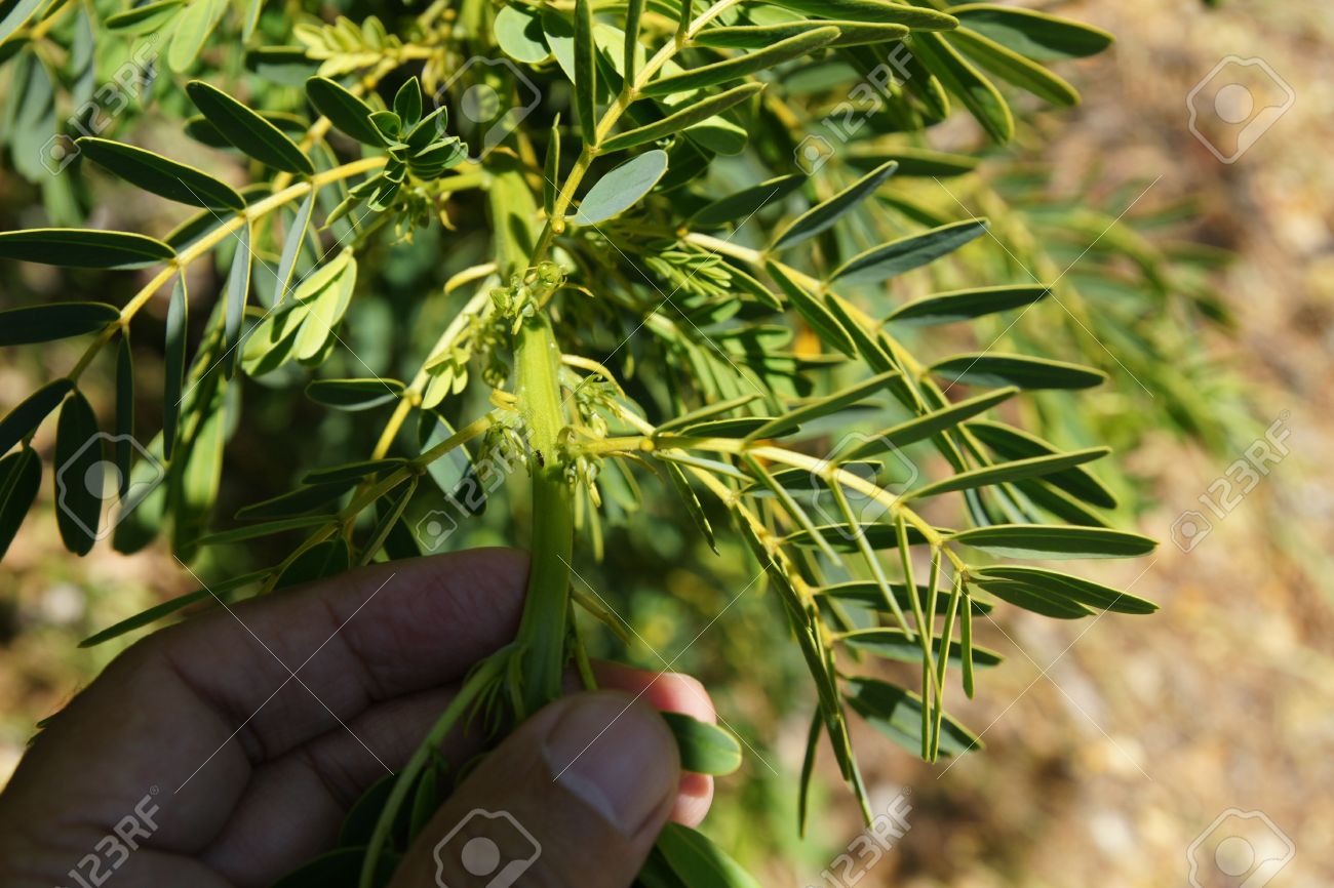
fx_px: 2223
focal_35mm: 60
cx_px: 667
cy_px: 444
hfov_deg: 33.4
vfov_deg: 22.6
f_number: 5.6
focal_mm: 40
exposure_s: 1/500
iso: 200
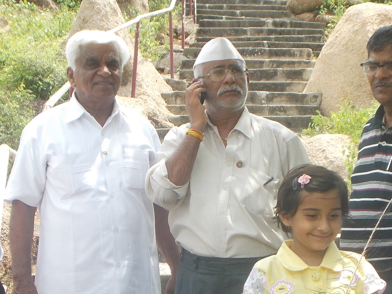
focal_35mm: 125
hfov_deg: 15.8
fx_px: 1416
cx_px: 153
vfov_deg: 11.8
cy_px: 247
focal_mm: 7.9
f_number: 4.2
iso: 80
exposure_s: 1/200
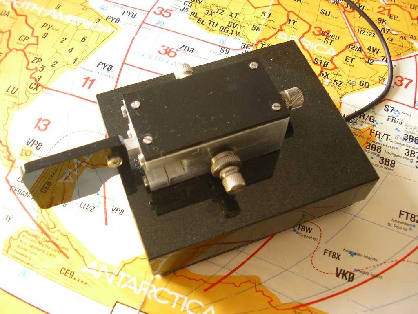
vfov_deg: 37.7
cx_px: 209
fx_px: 459
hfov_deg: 49.0
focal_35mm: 38
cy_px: 157
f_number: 2.9
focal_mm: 5.8
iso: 100
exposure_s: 1/20
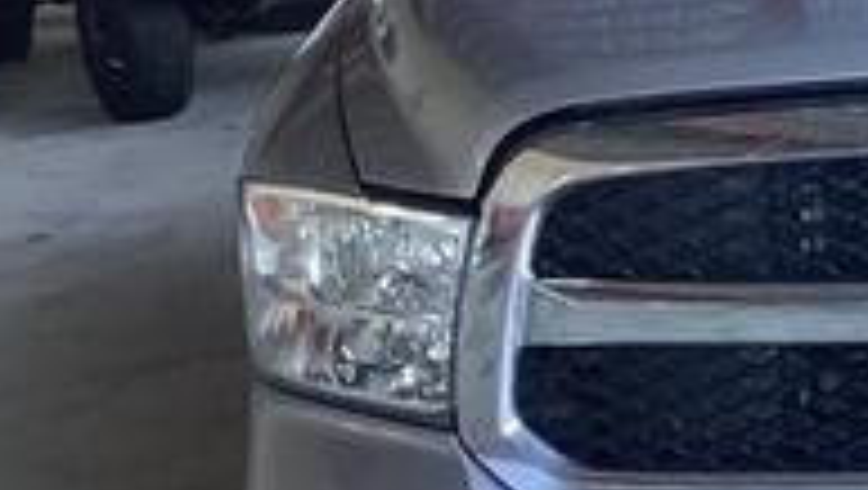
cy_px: 261
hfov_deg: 22.0
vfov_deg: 13.8
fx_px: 2027
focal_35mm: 88
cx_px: 1088
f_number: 2.4
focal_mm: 3.3
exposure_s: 1/60
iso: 50
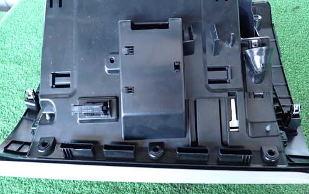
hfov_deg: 59.6
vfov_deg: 39.3
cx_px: 158
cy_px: 78
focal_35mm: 32
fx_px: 270
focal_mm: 4.5
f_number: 2
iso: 500
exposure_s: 1/30
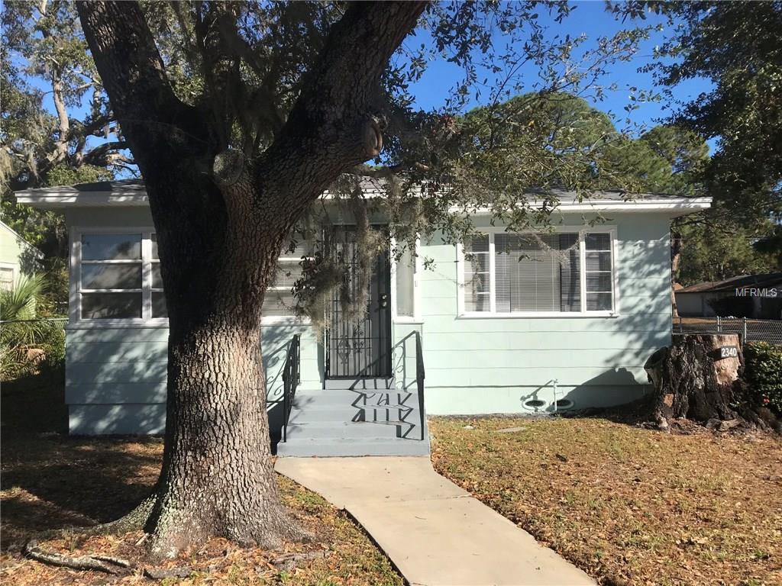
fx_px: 633
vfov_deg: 49.7
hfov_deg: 63.4
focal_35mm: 28
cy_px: 293
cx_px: 391
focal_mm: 3.99
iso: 20
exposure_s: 1/2398
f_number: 1.8
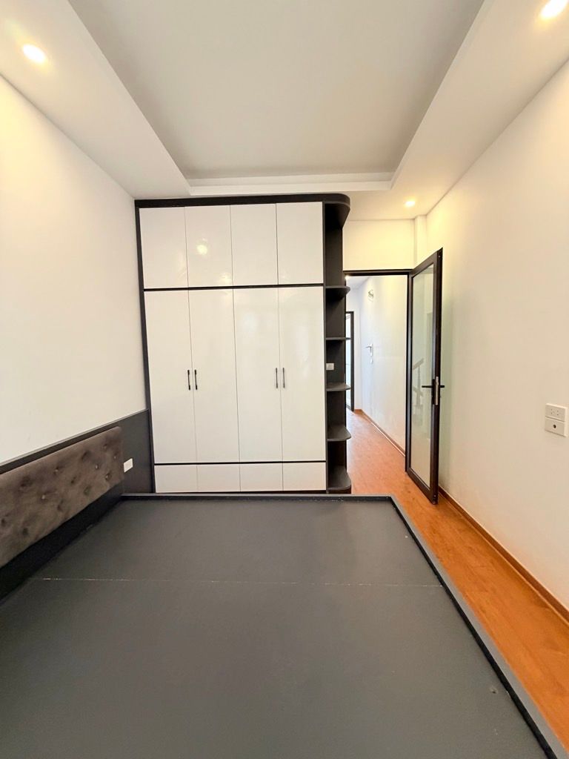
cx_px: 284
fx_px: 307
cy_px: 380
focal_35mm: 14
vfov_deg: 102.1
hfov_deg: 85.7
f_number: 2.2
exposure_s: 1/50
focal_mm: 2.22
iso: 320
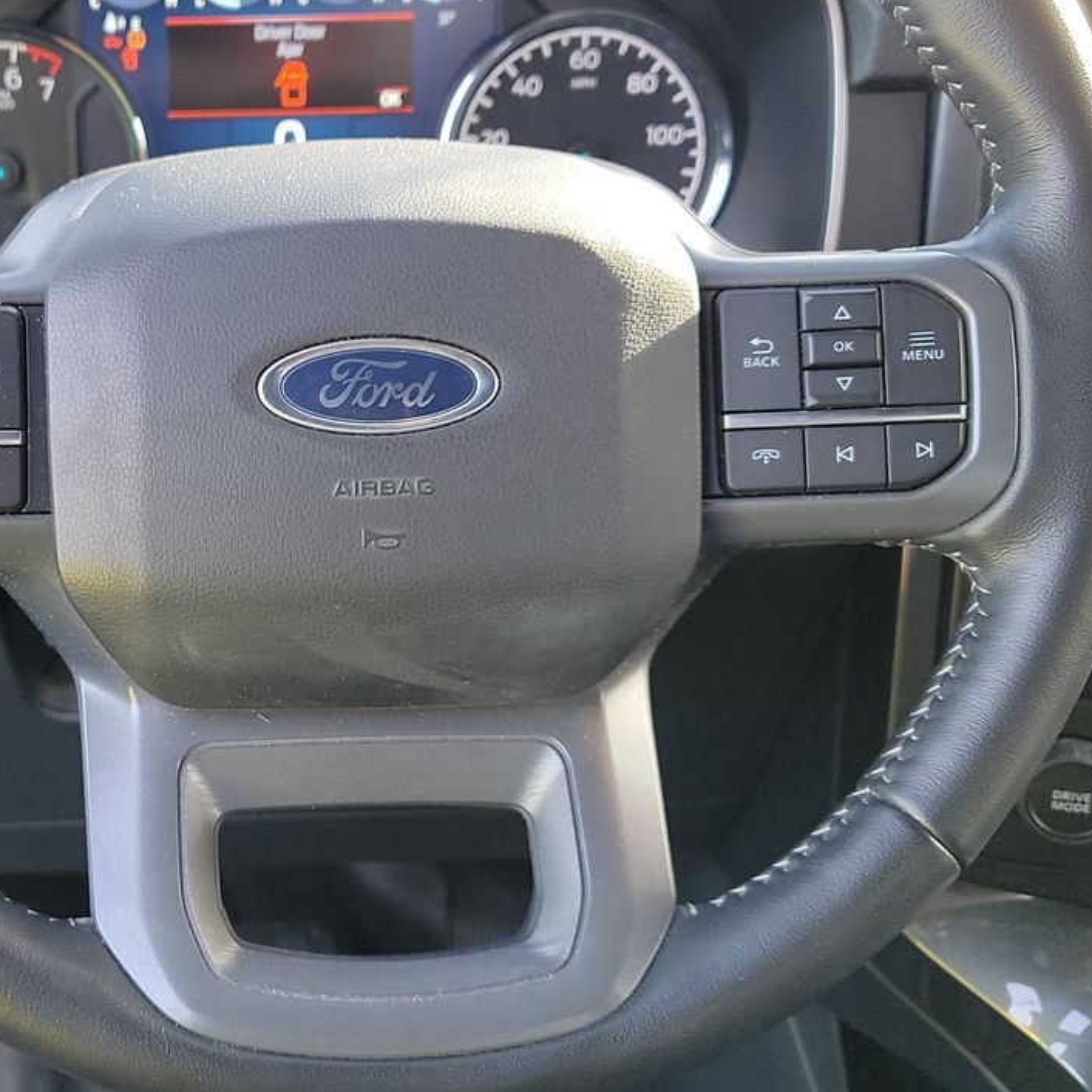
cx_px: 201
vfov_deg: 35.2
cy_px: 439
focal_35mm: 48
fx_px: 1713
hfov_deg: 34.2
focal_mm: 6.7
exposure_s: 1/59
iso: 142
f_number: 1.8
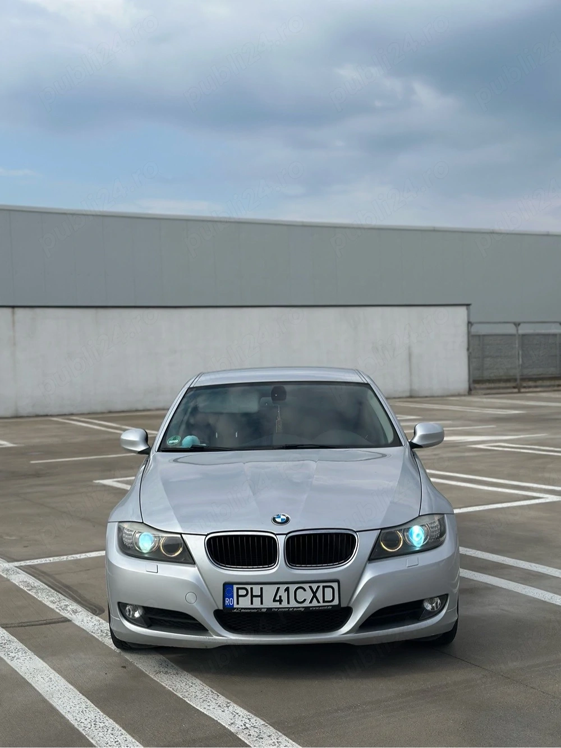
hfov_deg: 30.3
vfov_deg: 39.7
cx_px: 280
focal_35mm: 48
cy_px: 374
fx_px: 1038
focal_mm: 6.86
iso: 100
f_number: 1.78
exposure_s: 1/6211
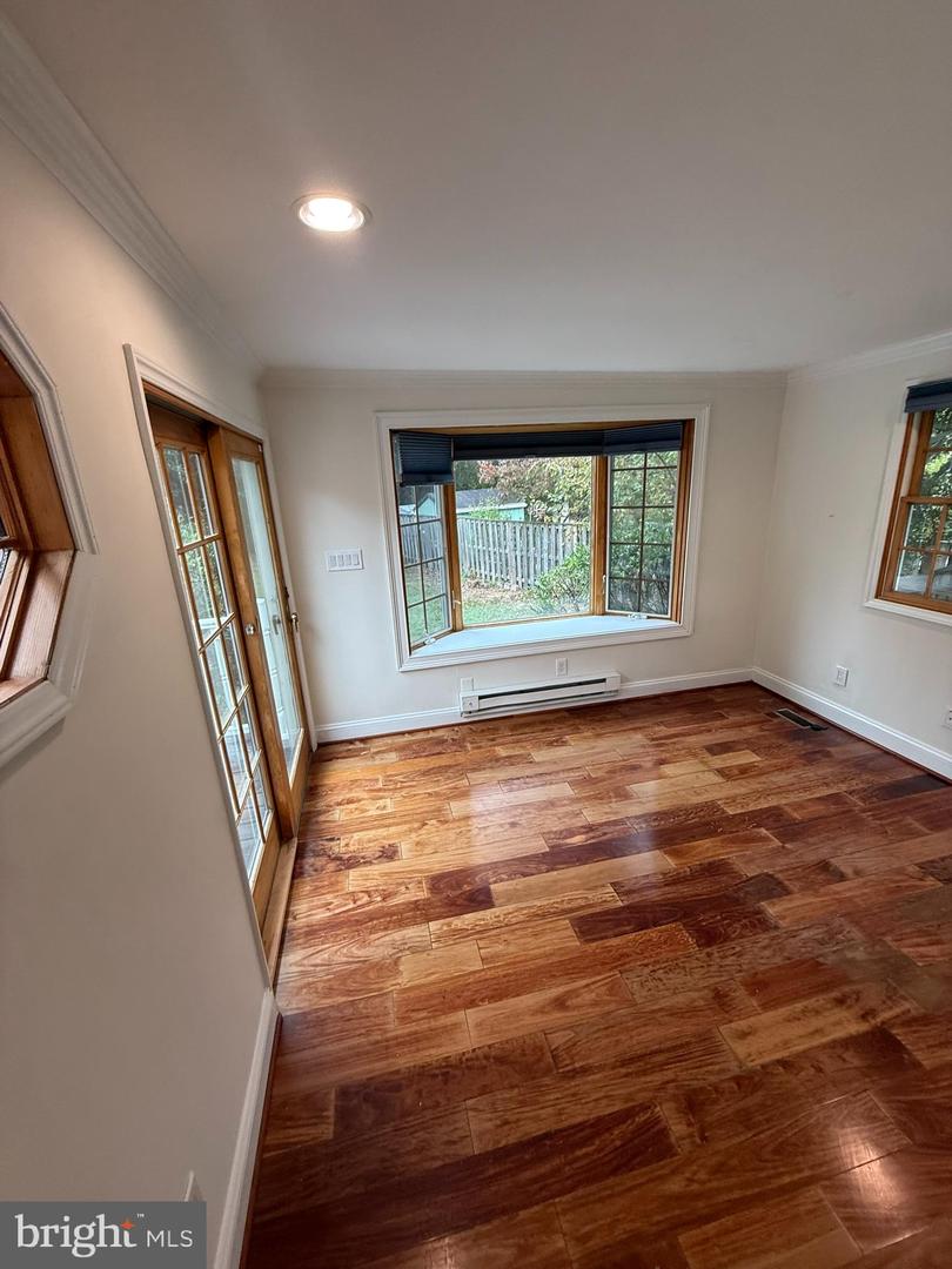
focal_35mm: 14
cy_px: 634
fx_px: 513
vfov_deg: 102.1
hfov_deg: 85.7
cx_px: 476
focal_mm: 2.22
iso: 100
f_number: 2.2
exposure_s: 1/120
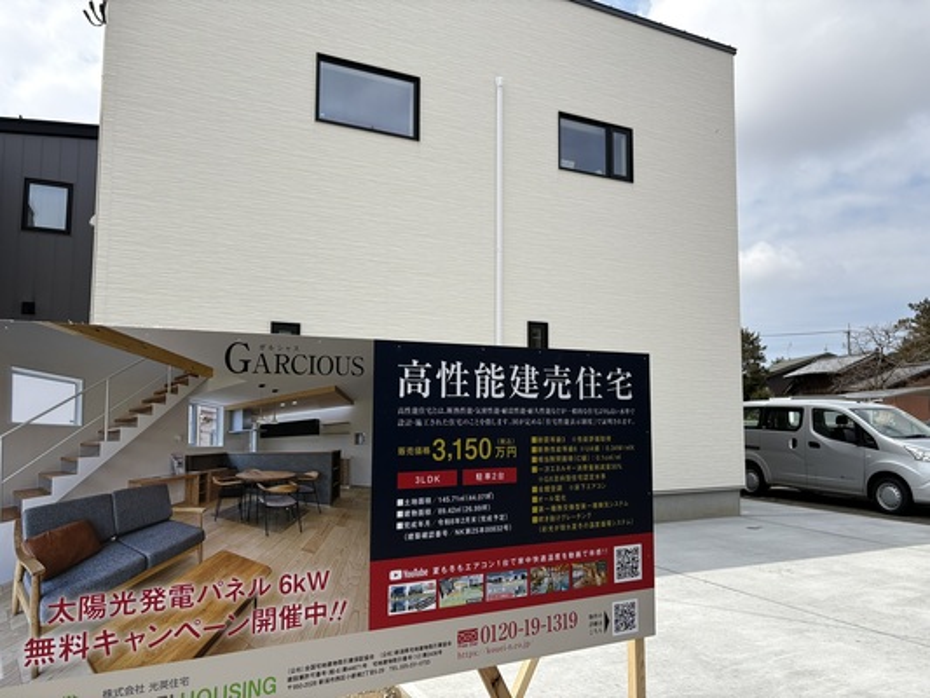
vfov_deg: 53.1
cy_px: 349
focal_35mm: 26
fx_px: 699
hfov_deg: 67.3
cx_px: 465
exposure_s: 1/4950
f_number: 1.6
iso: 50
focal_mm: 5.96
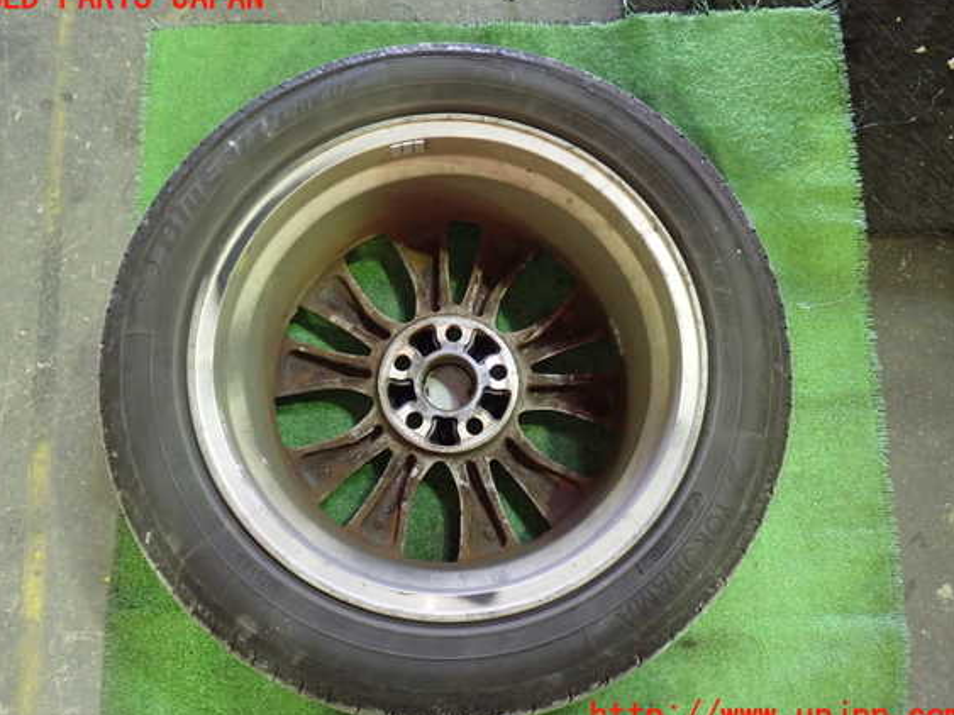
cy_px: 358
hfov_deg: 56.8
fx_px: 882
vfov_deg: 44.1
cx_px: 464
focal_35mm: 32
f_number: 2.3
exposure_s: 1/30
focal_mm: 5.4
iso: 800
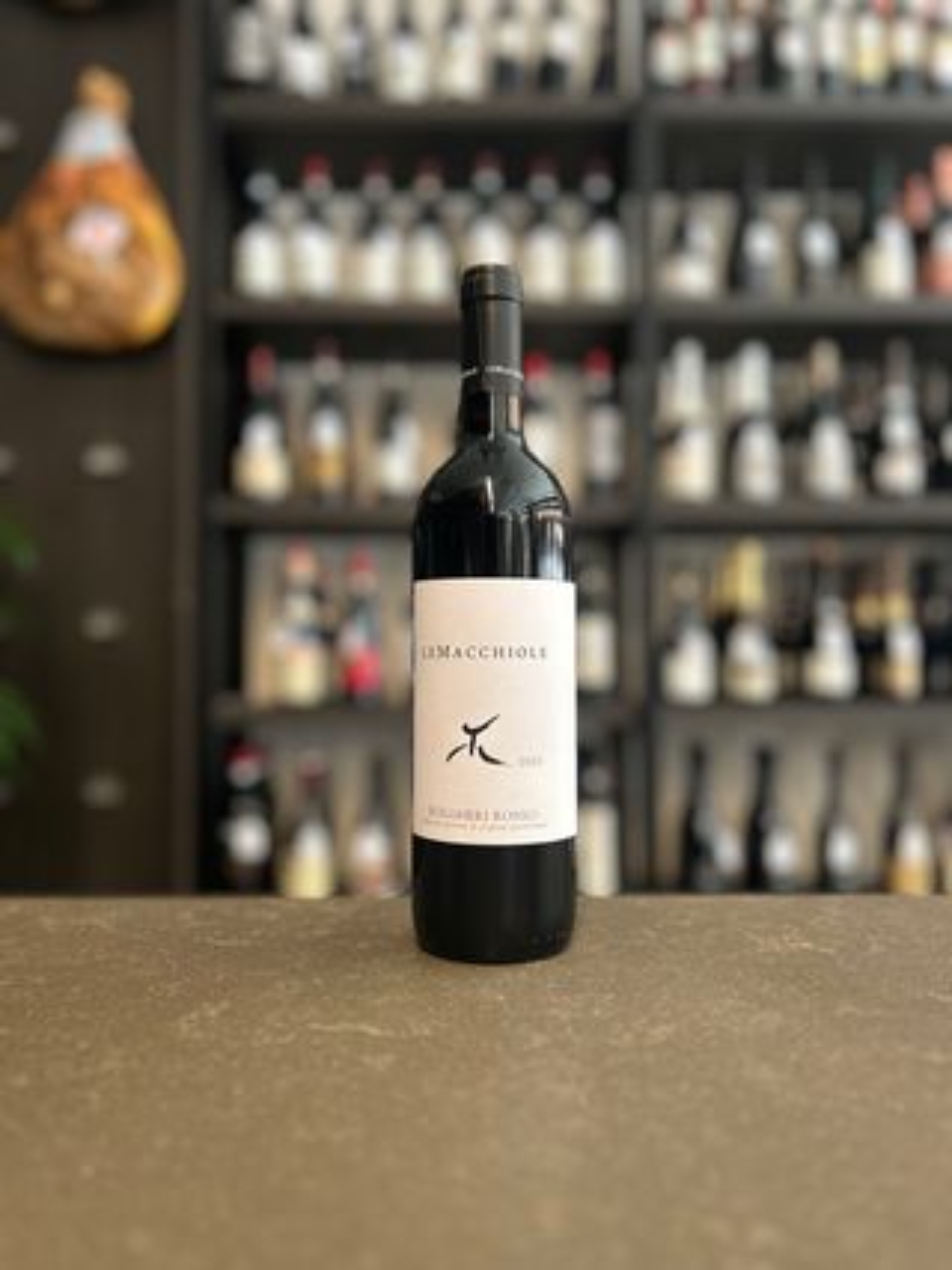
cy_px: 635
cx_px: 476
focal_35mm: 26
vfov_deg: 67.3
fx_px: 954
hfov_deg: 53.0
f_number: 1.5
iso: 125
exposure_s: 1/50
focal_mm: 5.7
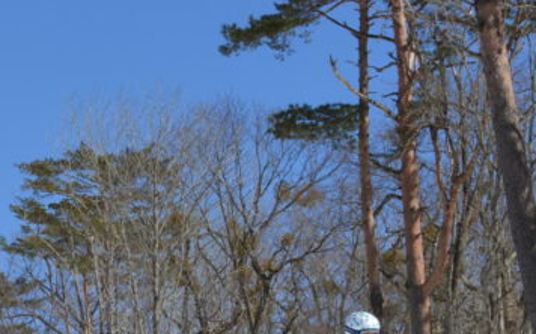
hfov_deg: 10.1
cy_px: 50
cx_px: -69
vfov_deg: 6.4
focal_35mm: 206
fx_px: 3007
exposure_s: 1/320
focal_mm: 48
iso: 100
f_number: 9
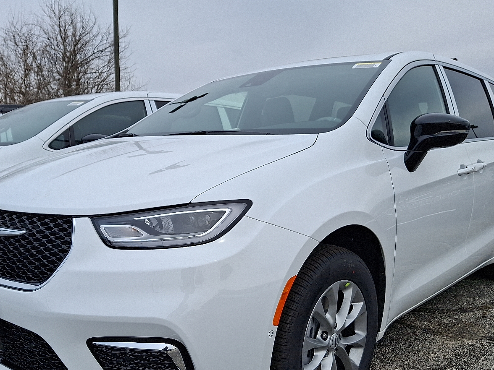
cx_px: 234
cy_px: 248
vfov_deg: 41.2
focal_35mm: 34
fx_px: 485
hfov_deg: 53.9
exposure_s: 1/1667
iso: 25
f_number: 1.8
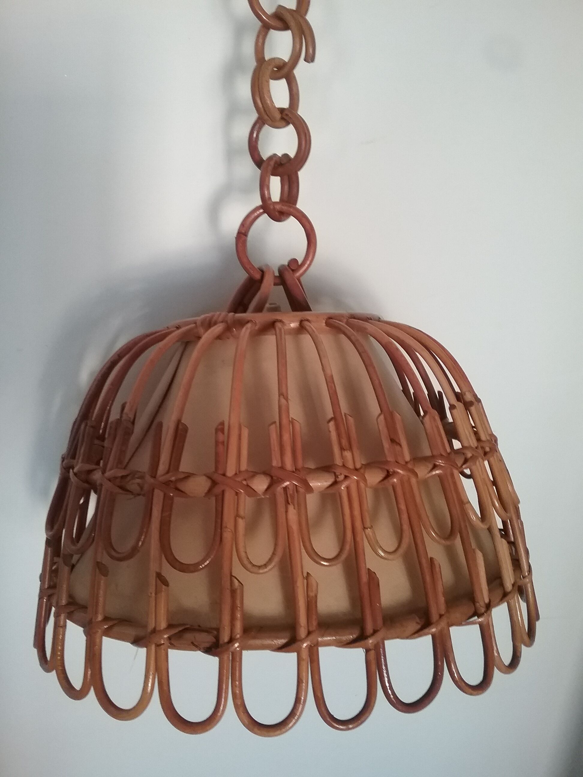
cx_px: 292
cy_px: 388
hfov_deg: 45.4
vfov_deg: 58.4
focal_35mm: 31
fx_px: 696
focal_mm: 3.3
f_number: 2.2
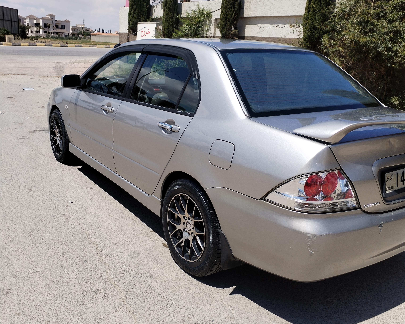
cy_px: 138
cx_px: 204
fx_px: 455
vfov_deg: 39.1
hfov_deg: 47.9
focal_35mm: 38
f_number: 1.8
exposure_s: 1/2056
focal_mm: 4.75
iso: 100
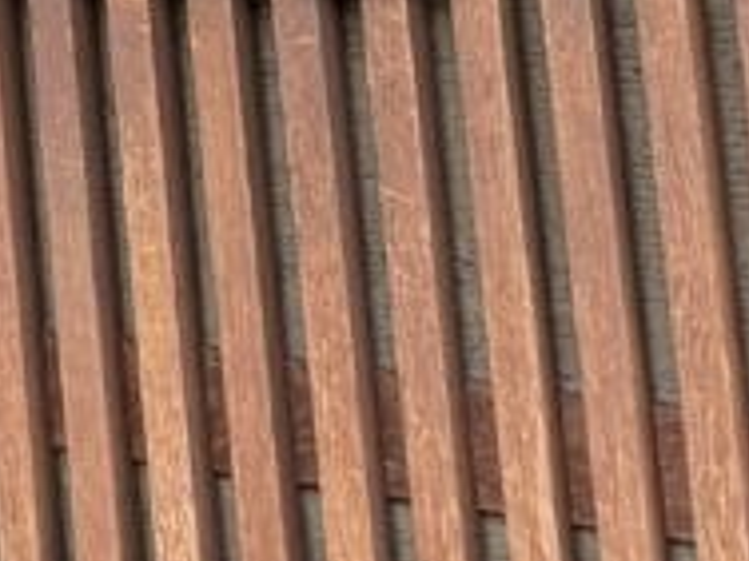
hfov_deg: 10.1
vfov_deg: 8.7
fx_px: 3311
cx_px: -1374
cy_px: -832
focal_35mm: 153
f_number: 1.78
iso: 64
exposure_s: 1/121
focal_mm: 6.76
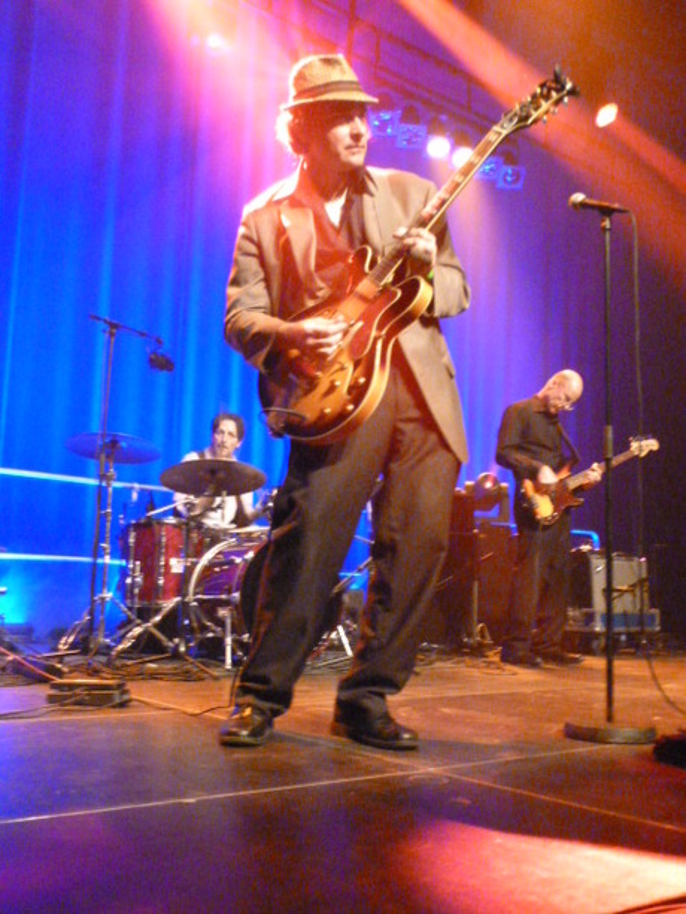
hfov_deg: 40.7
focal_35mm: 35
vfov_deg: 52.6
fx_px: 924
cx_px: 343
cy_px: 457
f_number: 3.5
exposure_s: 1/15
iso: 1250
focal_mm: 5.7
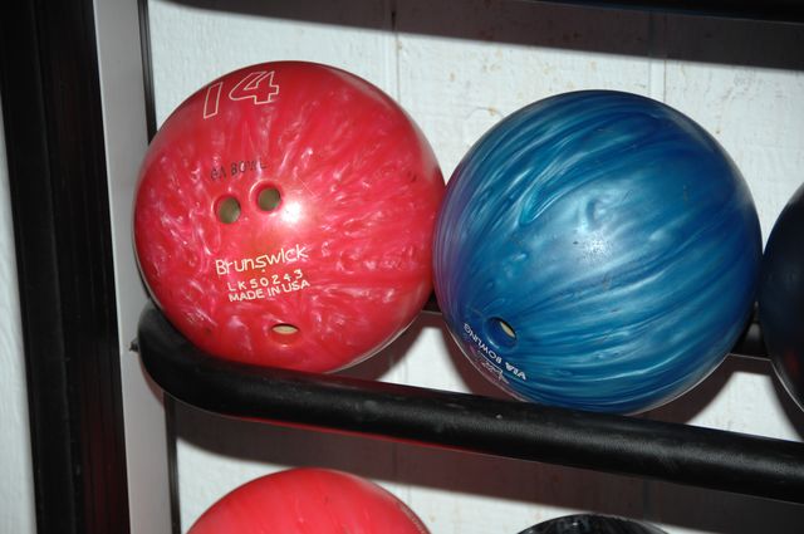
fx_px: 3178
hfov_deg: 14.4
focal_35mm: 142
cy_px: 267
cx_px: 402
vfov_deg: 9.6
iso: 200
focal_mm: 95
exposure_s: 1/125
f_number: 5.3
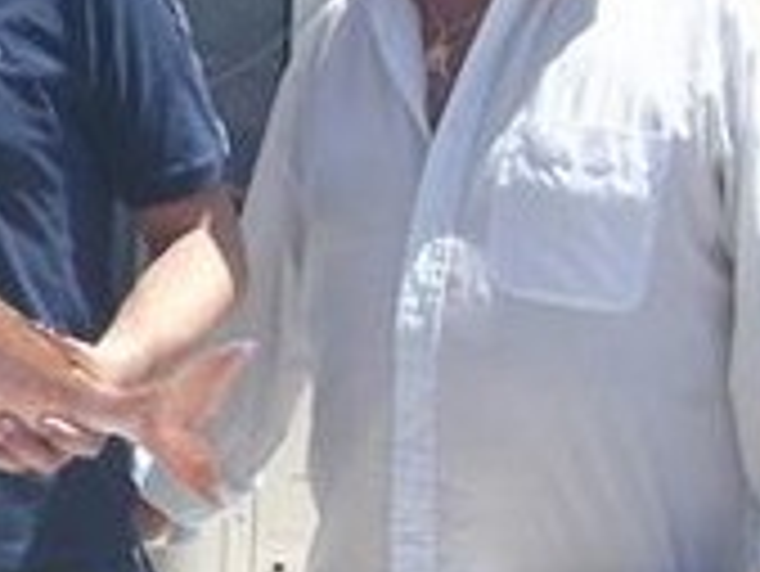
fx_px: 3032
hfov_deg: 13.4
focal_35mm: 138
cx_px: -409
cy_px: 239
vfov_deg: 10.8
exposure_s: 1/149
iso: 64
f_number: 5.6
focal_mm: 6.2
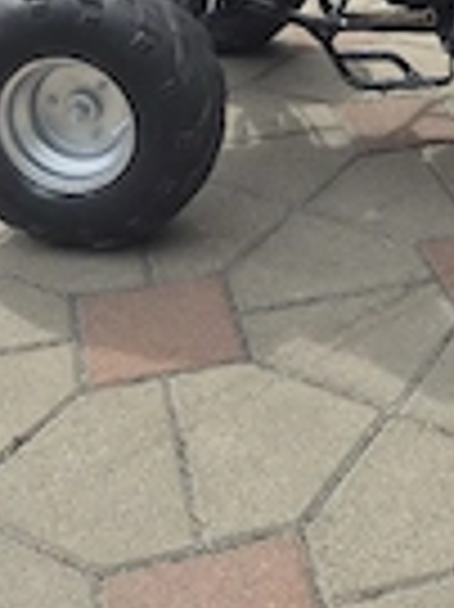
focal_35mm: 68
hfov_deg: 21.1
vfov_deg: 25.6
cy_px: -122
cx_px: 405
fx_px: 1191
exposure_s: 1/2000
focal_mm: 5.4
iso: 25
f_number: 1.8
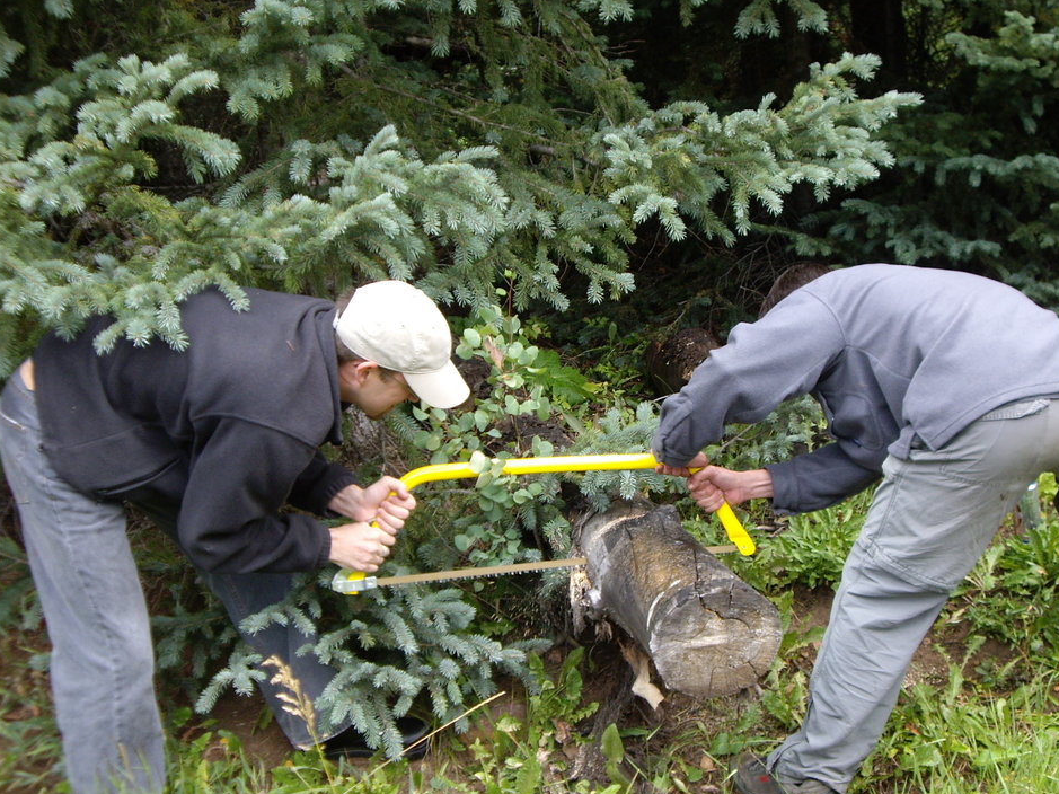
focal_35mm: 60
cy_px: 403
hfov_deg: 32.2
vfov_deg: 24.4
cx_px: 566
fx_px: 1835
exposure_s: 1/125
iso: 100
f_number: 3.3
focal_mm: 9
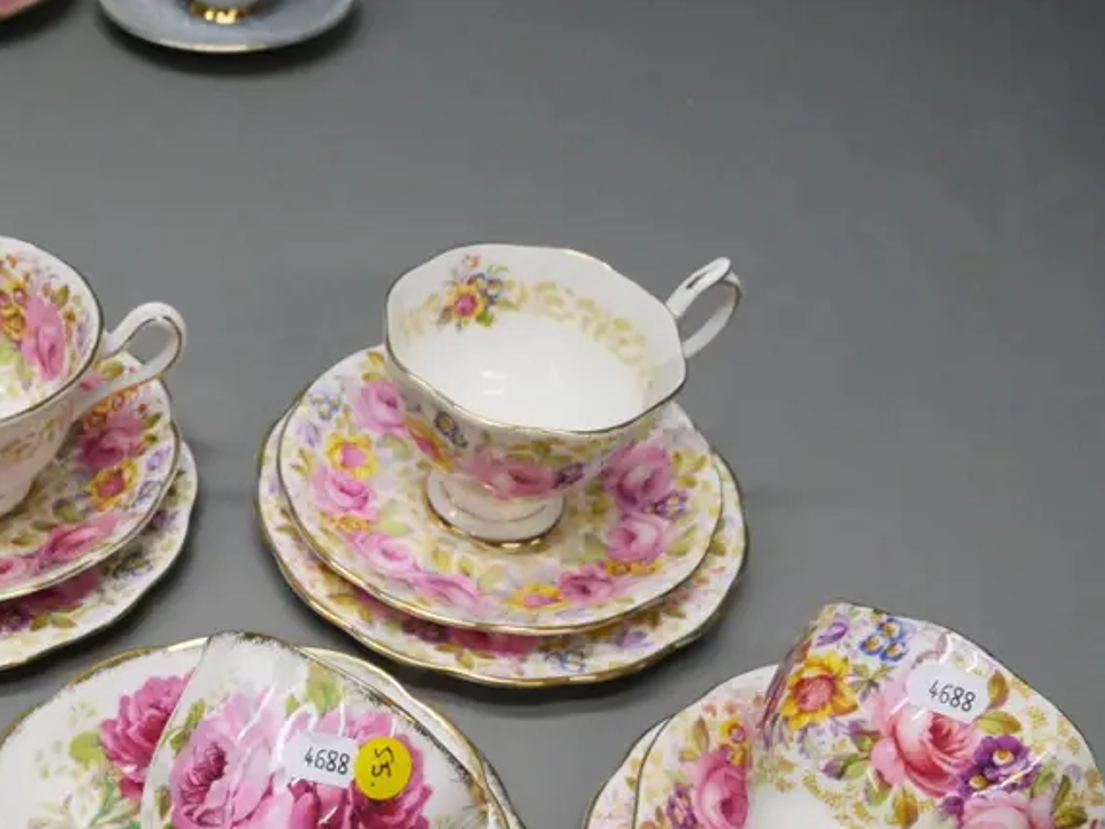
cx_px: 253
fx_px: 1373
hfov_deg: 42.3
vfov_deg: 32.1
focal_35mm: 43
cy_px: 736
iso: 3200
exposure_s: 1/400
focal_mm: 12
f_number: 5
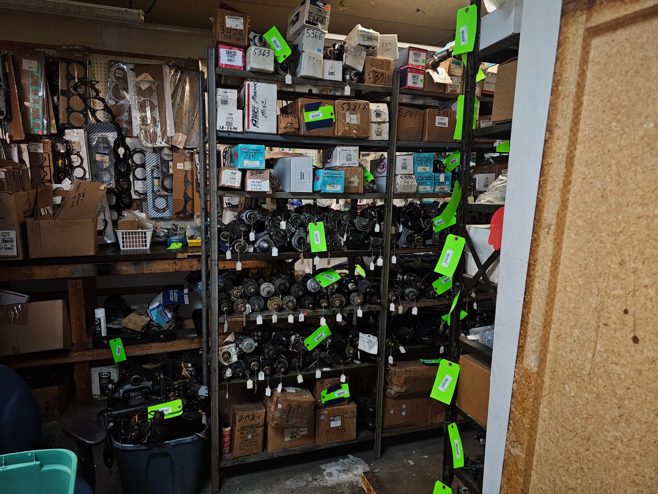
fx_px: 437
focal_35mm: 23
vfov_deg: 58.9
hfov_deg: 73.9
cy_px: 247
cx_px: 329
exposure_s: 1/24
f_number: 1.7
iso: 160
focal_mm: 6.3
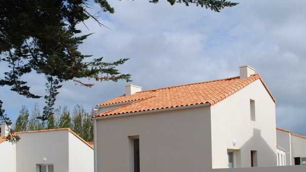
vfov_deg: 23.9
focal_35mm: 50
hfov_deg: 41.3
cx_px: 166
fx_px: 406
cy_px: 100
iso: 100
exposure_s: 1/320
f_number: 9
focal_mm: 24
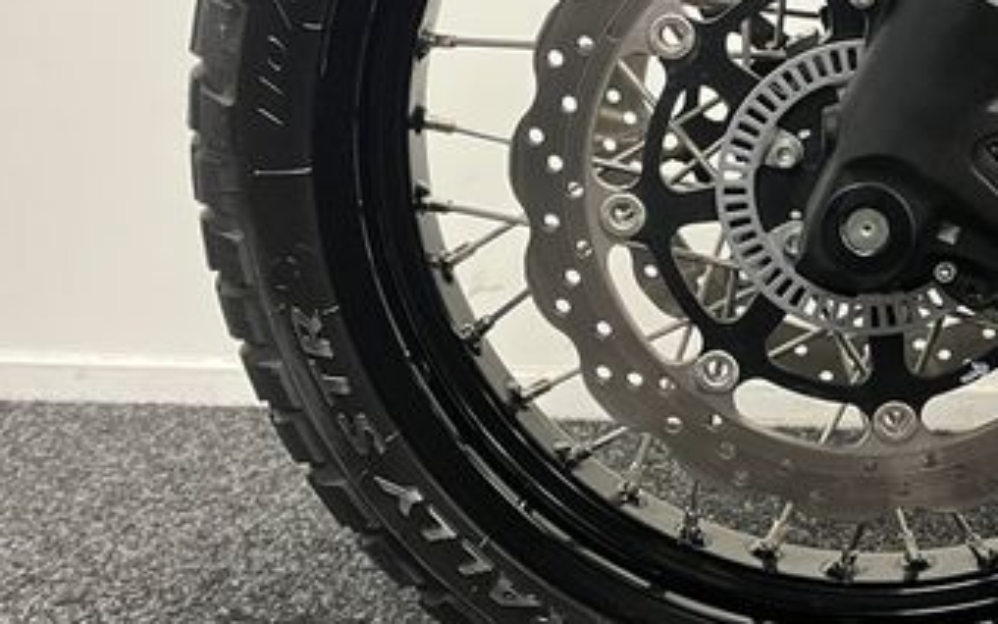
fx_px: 1415
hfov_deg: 37.1
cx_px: 833
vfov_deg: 24.3
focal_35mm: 52
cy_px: 82
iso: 400
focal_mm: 5.1
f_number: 1.6
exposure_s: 1/50
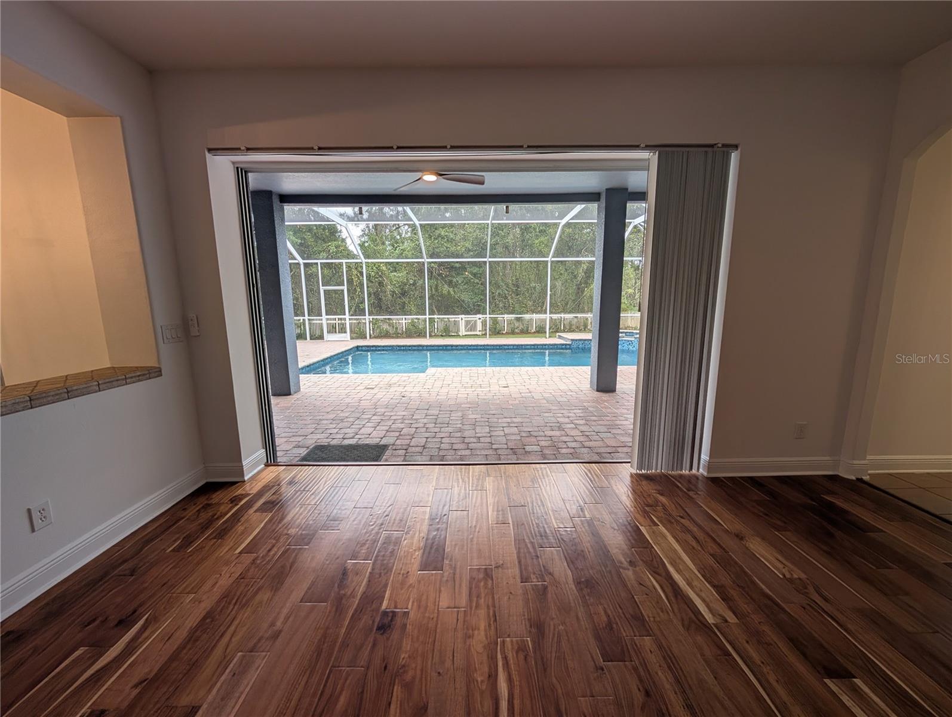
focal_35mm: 12
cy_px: 358
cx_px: 476
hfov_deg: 110.5
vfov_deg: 94.6
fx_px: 330
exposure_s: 1/160
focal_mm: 2.02
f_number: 1.7
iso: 49
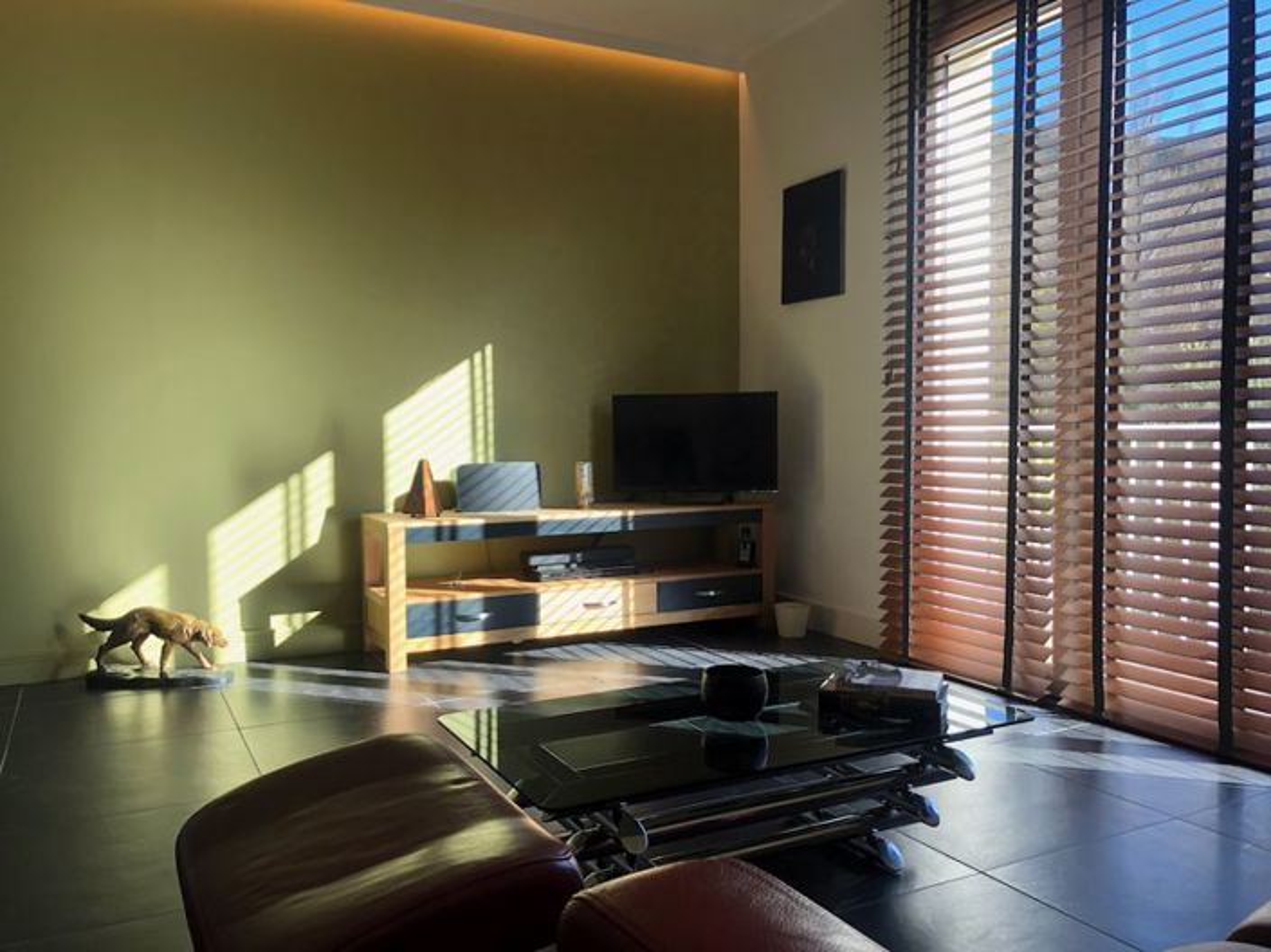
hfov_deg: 63.5
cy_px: 476
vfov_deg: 49.7
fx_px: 1028
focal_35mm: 28
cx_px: 636
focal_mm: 3.99
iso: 32
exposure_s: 1/120
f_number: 1.8
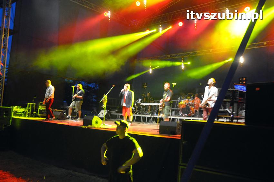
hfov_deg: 57.3
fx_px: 251
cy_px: 91
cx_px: 137
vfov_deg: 39.9
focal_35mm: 33
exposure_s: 1/30
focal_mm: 22
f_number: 3.5
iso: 3200
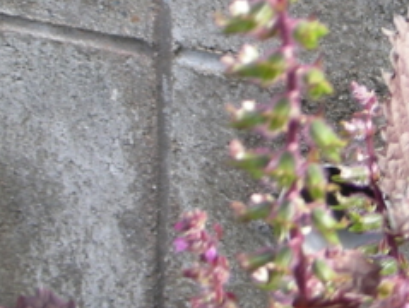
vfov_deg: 11.6
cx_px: 322
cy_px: -3
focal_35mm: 127
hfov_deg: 15.4
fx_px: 1503
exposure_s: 1/48.2
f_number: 3.5
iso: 50
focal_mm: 6.3
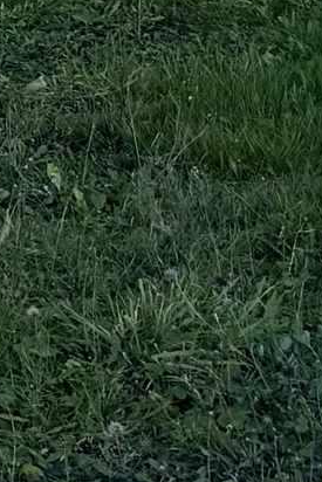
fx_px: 2493
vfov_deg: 9.7
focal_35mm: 186
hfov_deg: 5.8
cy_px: -705
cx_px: -1123
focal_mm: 6.76
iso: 80
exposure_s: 1/2000
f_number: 1.78
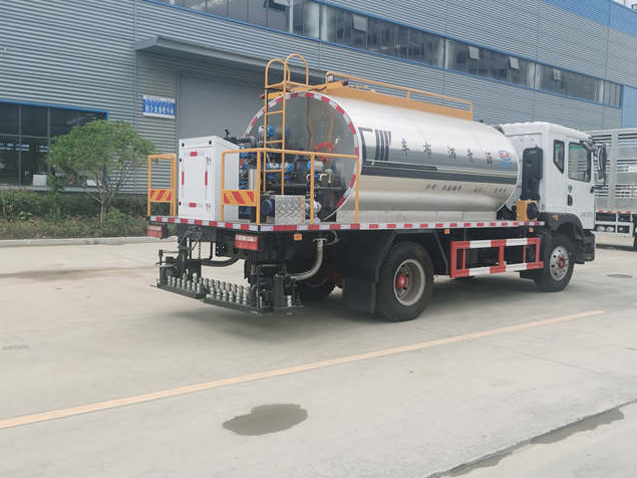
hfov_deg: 53.9
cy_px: 232
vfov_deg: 41.8
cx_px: 352
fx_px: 626
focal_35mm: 34
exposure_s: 1/2083
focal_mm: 5.56
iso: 50
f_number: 1.6
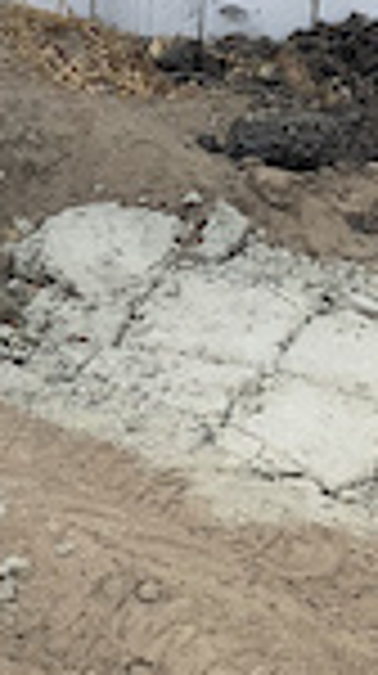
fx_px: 2700
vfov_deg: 13.7
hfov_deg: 8.0
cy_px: -220
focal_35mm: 151
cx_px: 0
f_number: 1.8
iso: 25
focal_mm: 4.25
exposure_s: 1/991
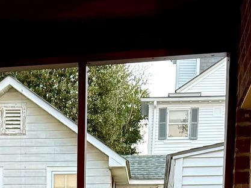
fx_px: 855
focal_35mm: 118
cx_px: 48
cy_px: 414
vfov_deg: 11.0
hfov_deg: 16.6
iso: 200
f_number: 1.78
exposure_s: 1/67
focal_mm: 6.76
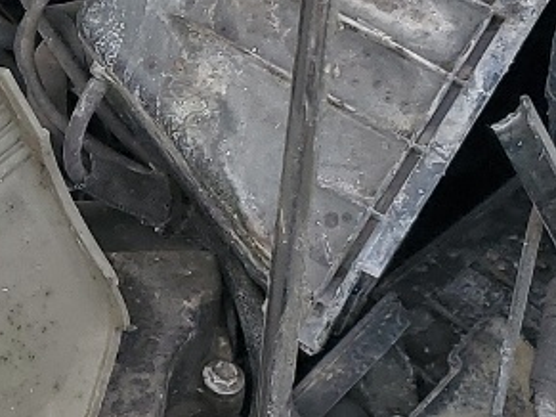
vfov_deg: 10.4
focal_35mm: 143
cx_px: -197
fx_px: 2296
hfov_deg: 13.3
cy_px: 130
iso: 50
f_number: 1.5
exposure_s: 1/667
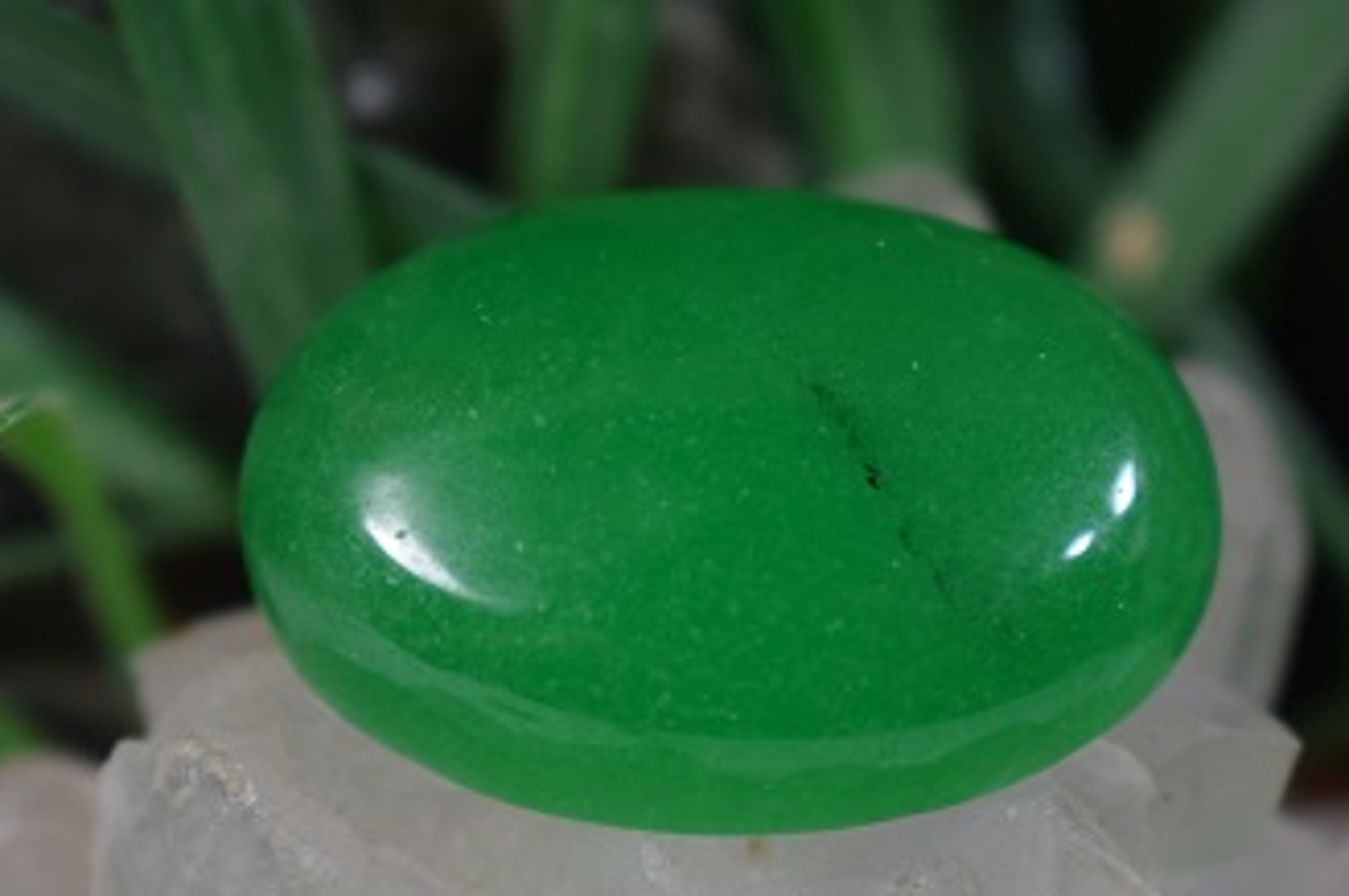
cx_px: 769
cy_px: 481
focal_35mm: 101
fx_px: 3766
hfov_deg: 20.3
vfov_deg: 13.6
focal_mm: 55
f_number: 5.6
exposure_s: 1/60
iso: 640
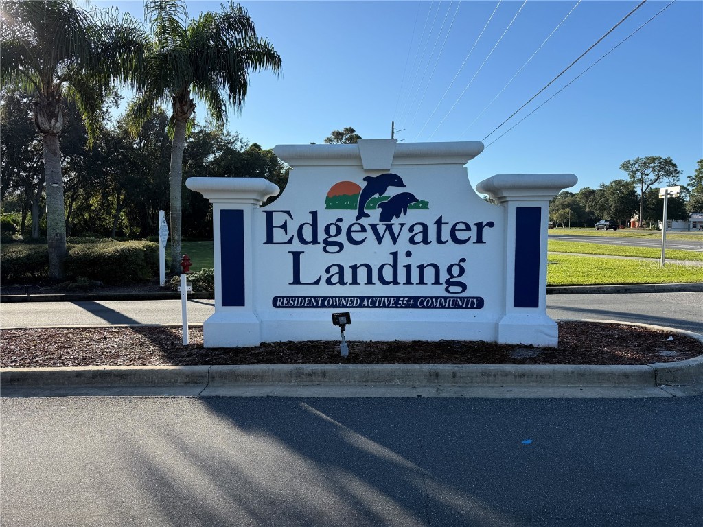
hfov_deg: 71.6
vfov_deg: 56.8
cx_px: 352
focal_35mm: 24
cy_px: 264
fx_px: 487
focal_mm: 6.76
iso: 80
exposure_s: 1/3145
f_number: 1.78
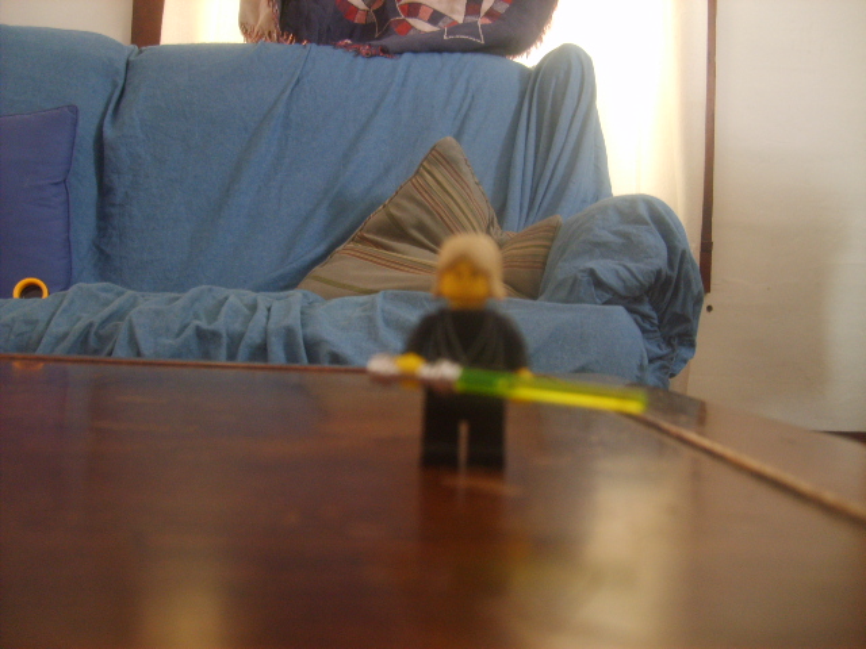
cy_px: 324
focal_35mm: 35
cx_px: 433
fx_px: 876
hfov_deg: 52.6
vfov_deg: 40.7
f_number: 2.8
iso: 139
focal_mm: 5.8
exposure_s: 1/2
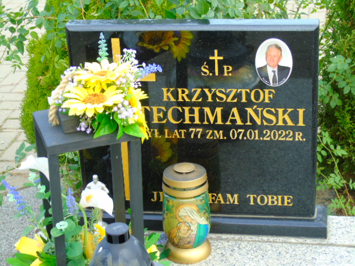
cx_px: 178
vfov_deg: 18.0
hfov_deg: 23.8
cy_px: 133
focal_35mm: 82
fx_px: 841
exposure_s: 1/50
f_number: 4.1
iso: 80
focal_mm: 15
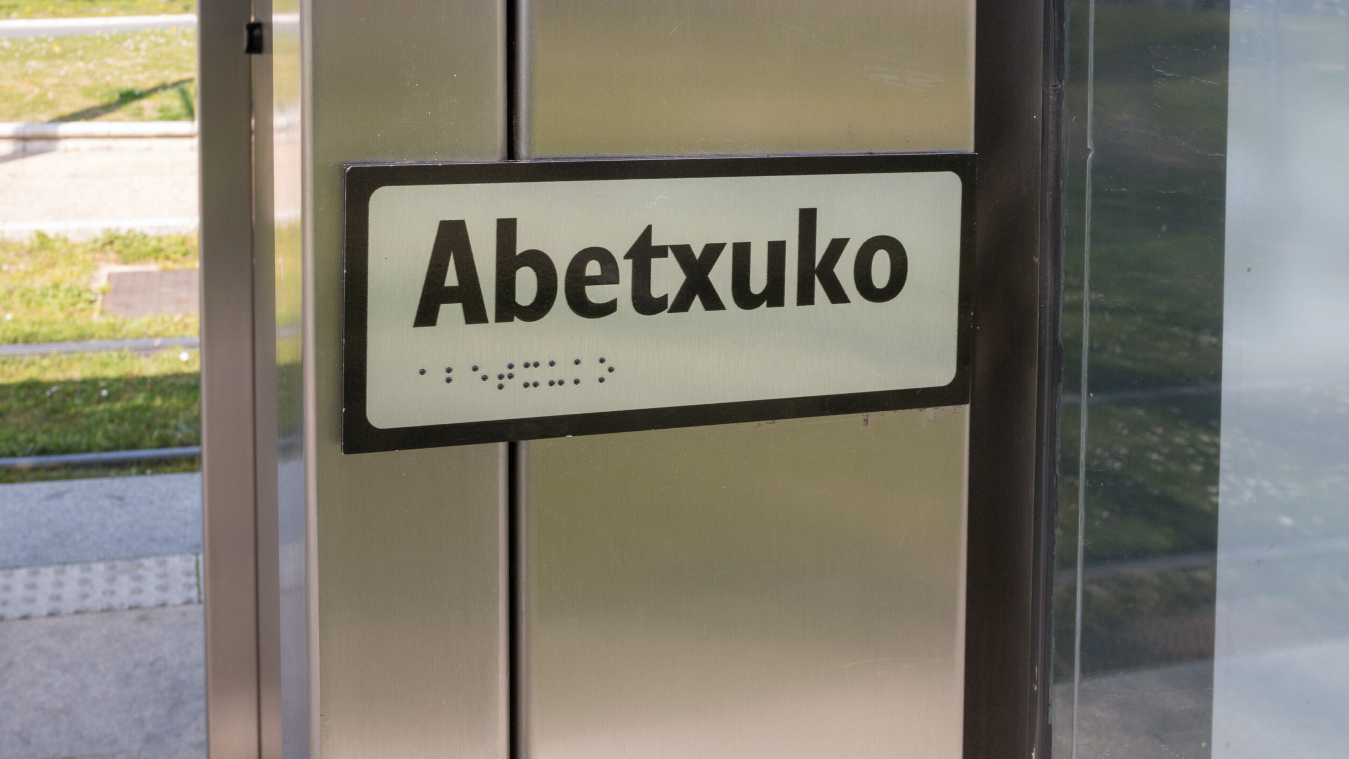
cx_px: 679
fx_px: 1181
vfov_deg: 35.5
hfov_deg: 59.5
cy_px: 299
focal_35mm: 33
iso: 200
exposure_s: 1/125
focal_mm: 15
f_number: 8
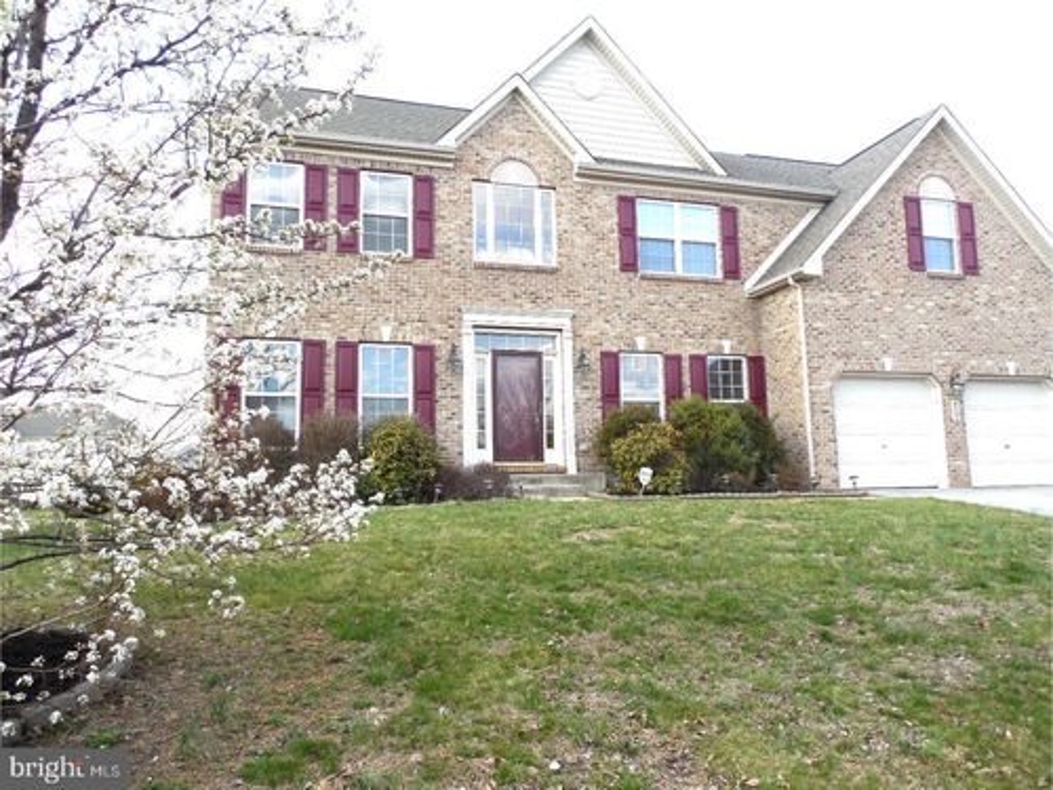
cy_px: 395
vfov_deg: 54.9
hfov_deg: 69.4
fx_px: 760
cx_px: 526
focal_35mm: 25
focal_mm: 4.5
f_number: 3.3
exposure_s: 1/320
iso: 125
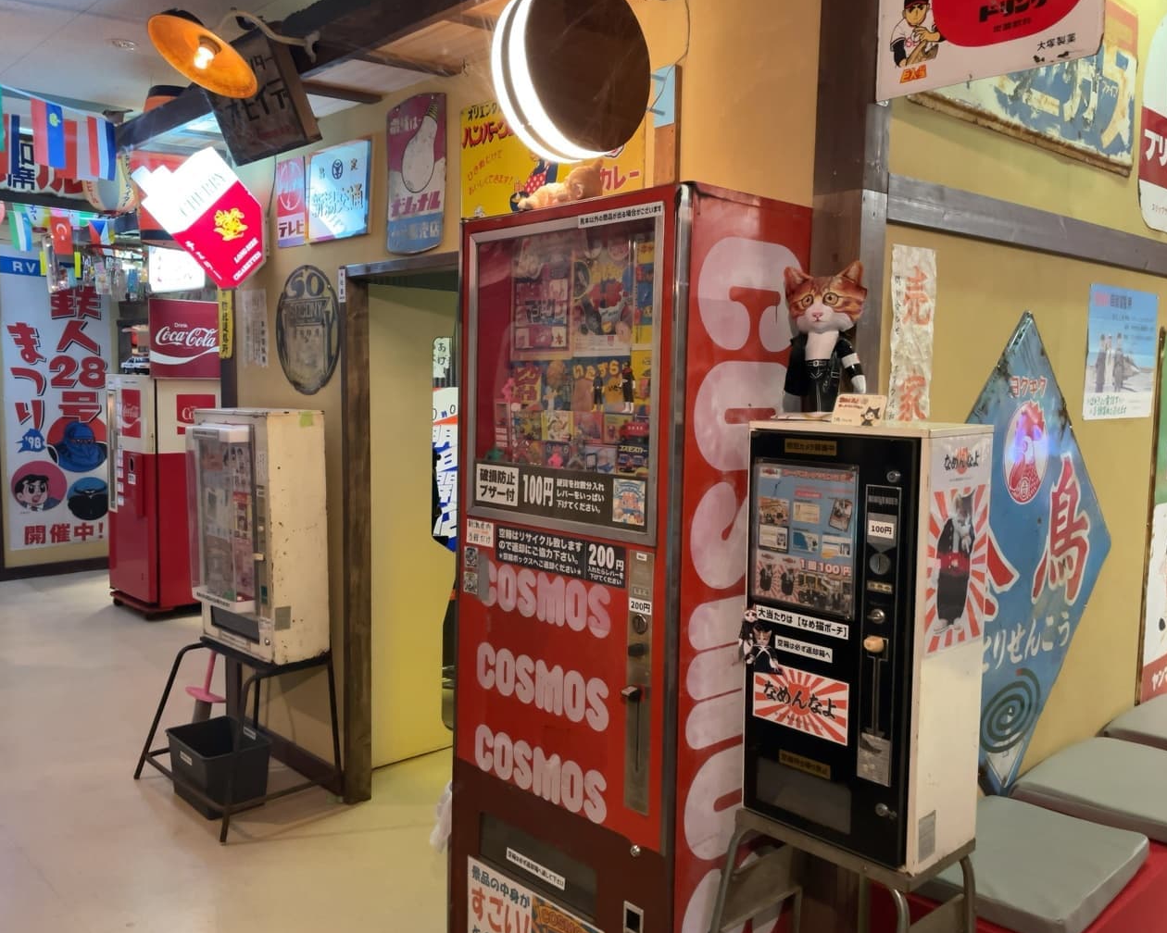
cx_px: 533
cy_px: 495
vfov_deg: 49.9
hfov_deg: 60.4
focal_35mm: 29
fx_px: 1002
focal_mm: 4.2
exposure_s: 1/33
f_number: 1.6
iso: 500
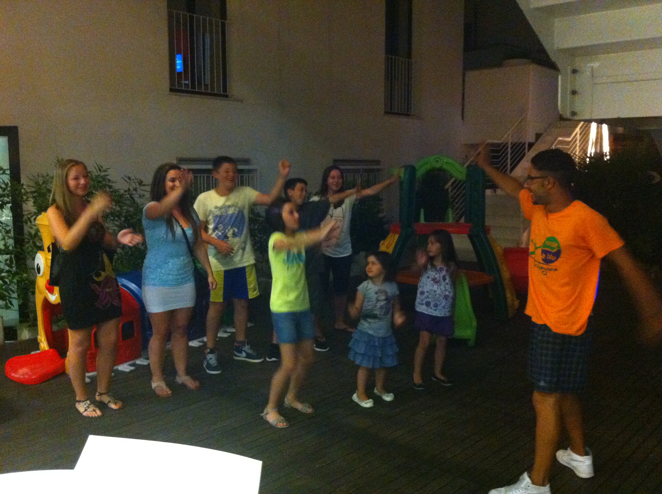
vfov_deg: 40.6
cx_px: 331
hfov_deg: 52.7
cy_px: 247
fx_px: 668
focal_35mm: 35
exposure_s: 1/17
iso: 1000
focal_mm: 3.85
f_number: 2.8
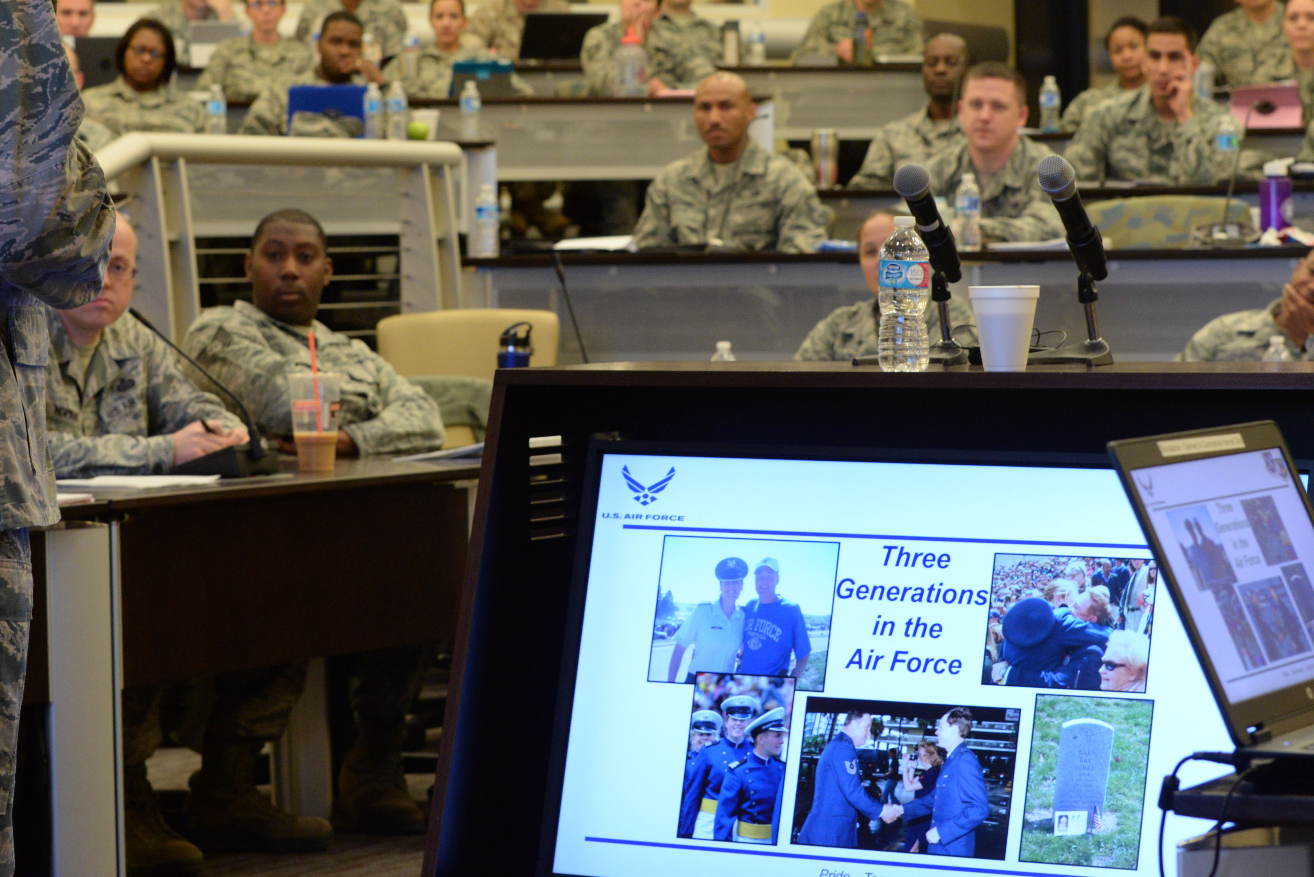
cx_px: 710
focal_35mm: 108
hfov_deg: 18.9
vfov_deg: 12.6
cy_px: 204
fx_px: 3943
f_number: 7.1
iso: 2000
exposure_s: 1/30
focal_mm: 70
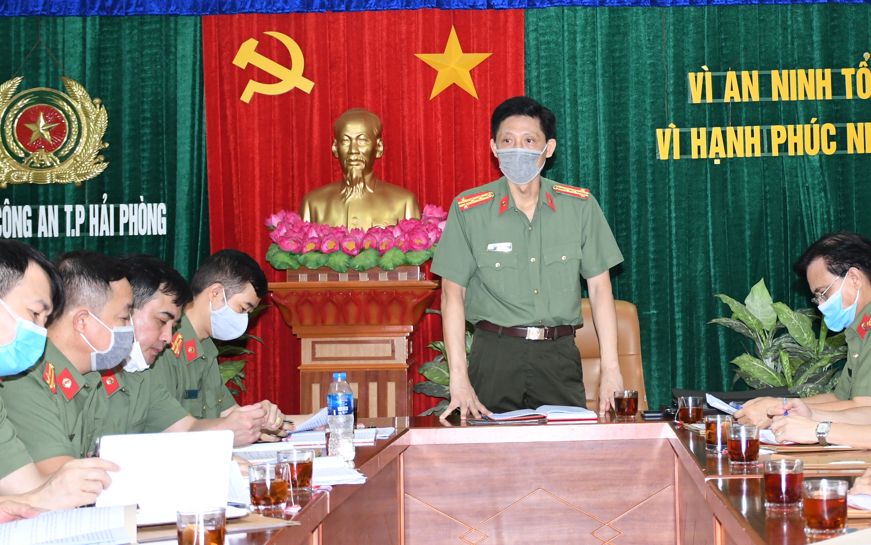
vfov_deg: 15.7
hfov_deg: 24.7
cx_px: 620
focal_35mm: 83
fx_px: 1971
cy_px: 172
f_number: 4.2
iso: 1000
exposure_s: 1/200
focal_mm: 34
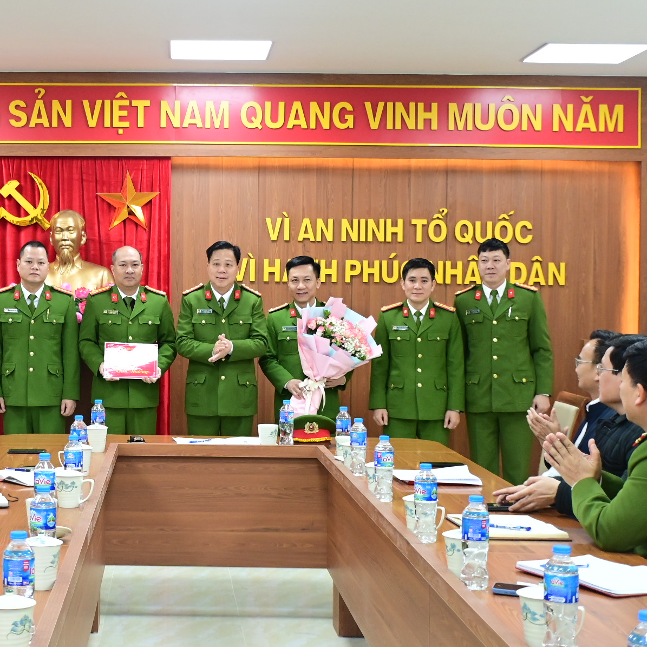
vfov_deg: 27.3
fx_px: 1332
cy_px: 337
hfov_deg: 26.9
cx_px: 157
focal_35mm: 63
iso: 2000
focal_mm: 30
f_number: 4.5
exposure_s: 1/200
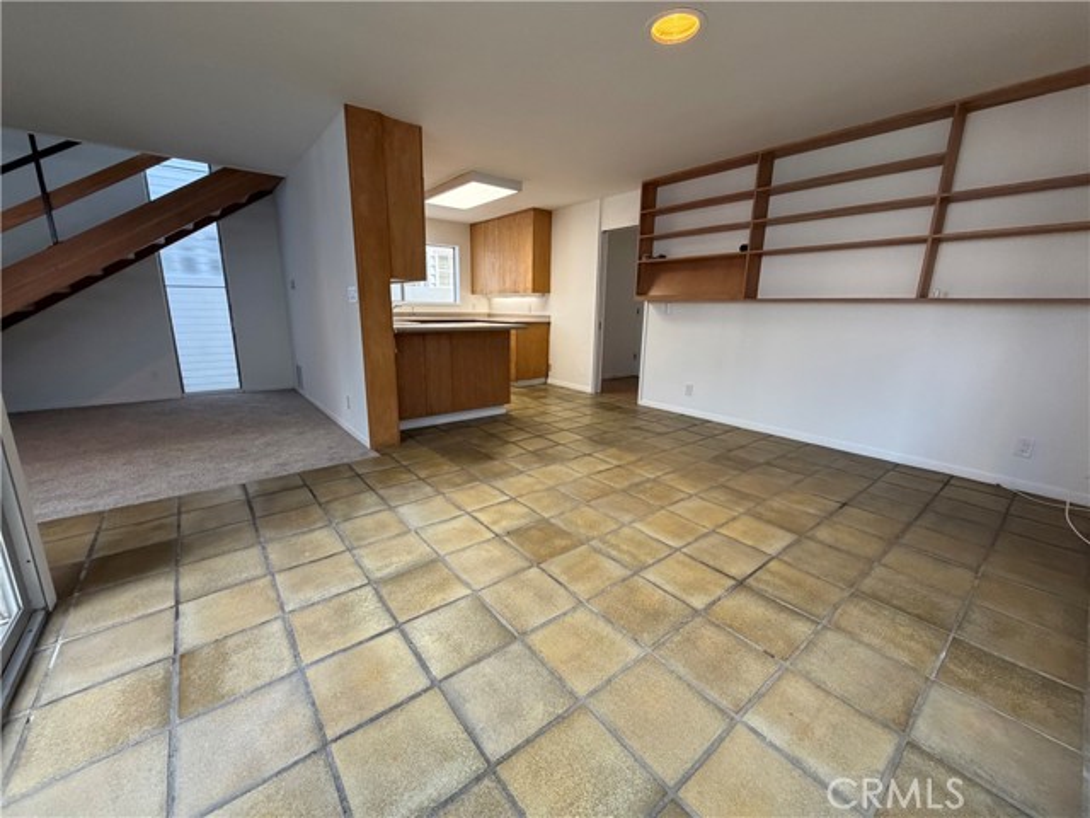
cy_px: 409
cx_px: 545
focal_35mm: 14
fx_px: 441
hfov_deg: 102.1
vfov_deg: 85.7
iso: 320
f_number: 2.2
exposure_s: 1/120
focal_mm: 2.22
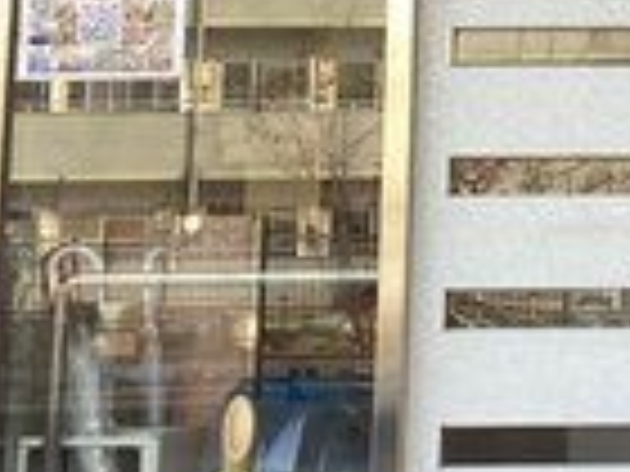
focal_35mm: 133
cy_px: -171
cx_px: 792
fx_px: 2421
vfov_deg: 10.8
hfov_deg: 14.3
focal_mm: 3.3
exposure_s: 1/120
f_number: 2.4
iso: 32
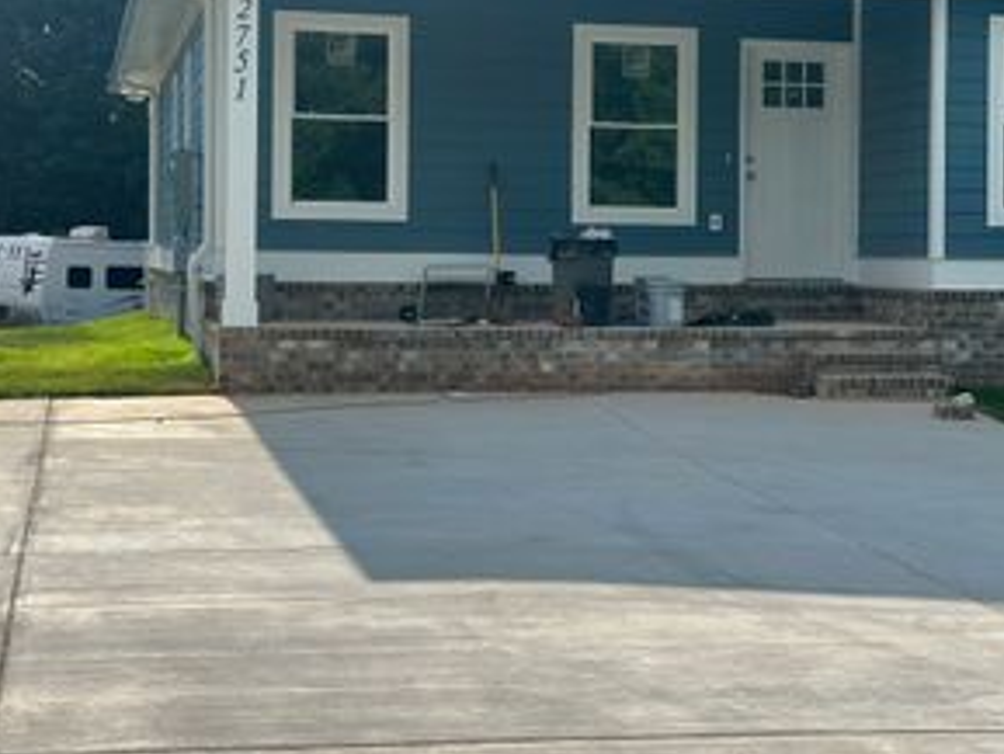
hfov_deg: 23.2
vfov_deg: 17.7
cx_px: 796
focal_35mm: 83
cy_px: 248
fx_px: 2408
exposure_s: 1/5882
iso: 100
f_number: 1.78
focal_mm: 6.86
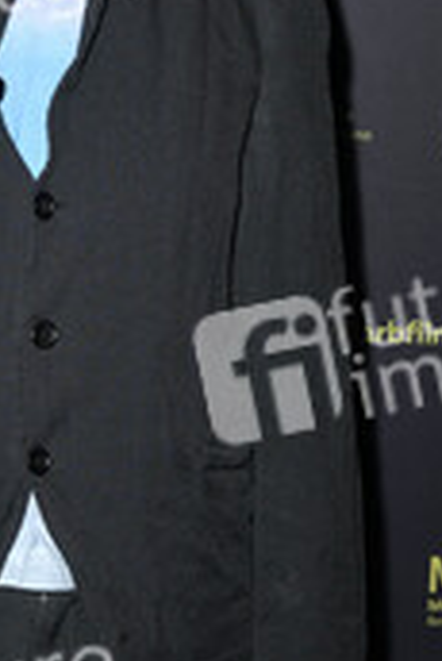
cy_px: 161
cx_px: 42
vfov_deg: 17.5
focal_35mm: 116
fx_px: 2132
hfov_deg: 11.8
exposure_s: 1/250
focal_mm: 50
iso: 250
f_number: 6.3
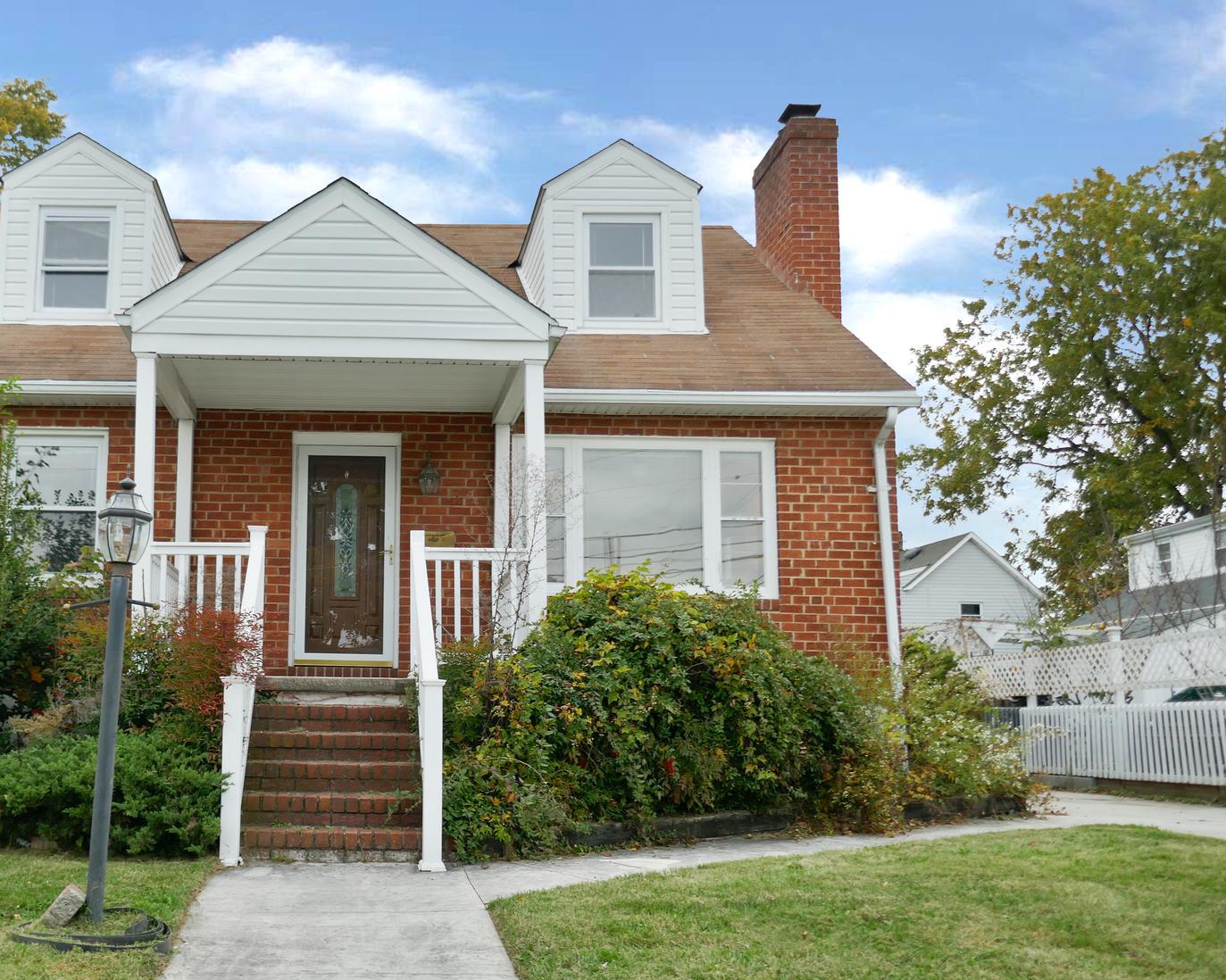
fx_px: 1270
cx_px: 350
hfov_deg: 50.0
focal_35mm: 35
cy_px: 582
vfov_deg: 42.0
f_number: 2.8
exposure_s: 1/80
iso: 125
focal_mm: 9.1
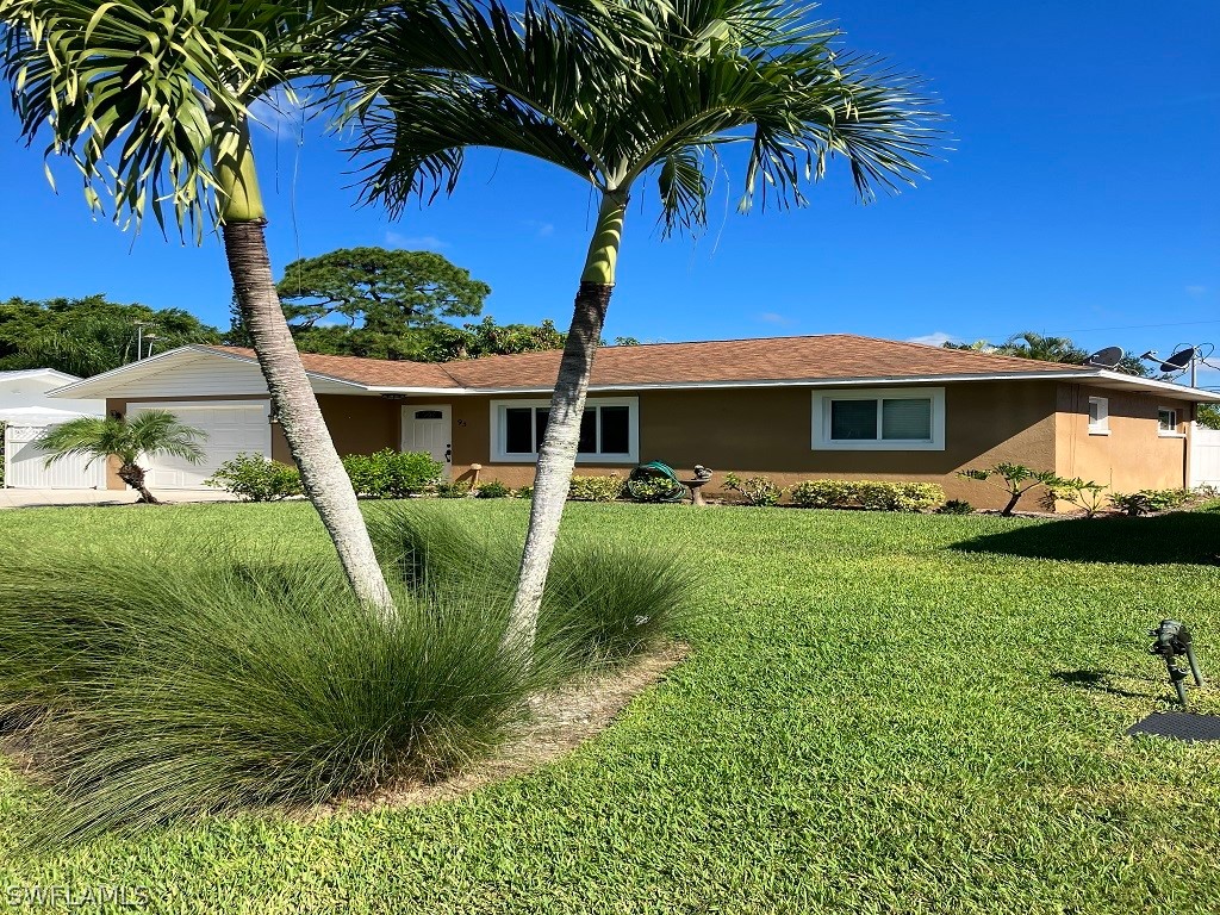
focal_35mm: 28
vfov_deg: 49.7
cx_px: 610
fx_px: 987
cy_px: 458
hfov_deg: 63.4
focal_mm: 3.99
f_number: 1.8
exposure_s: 1/1656
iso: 32
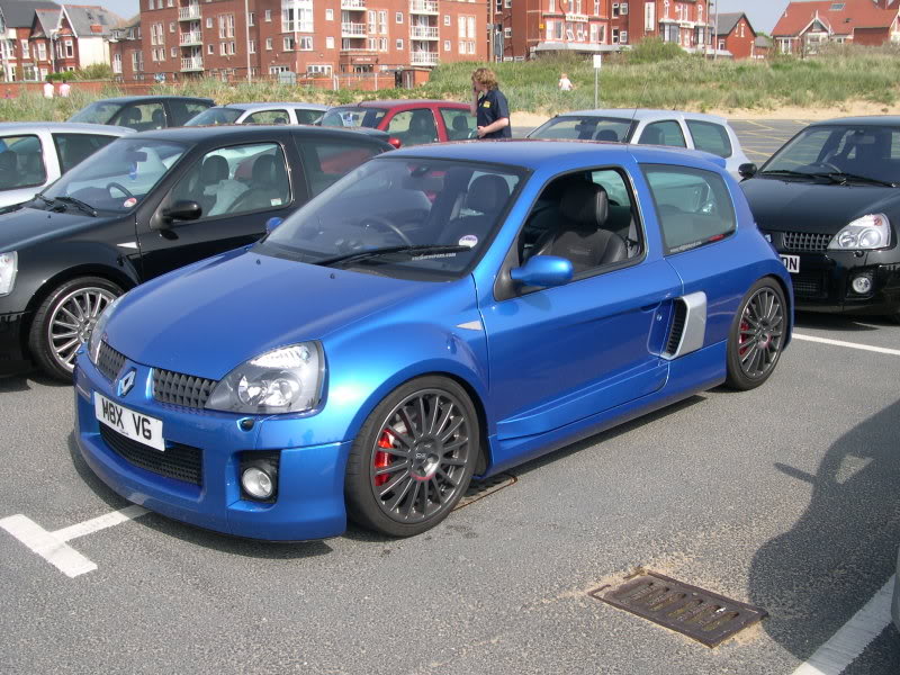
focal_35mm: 38
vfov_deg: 37.7
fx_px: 988
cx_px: 450
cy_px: 338
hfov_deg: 49.0
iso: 100
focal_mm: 8
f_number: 7.6
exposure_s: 1/121
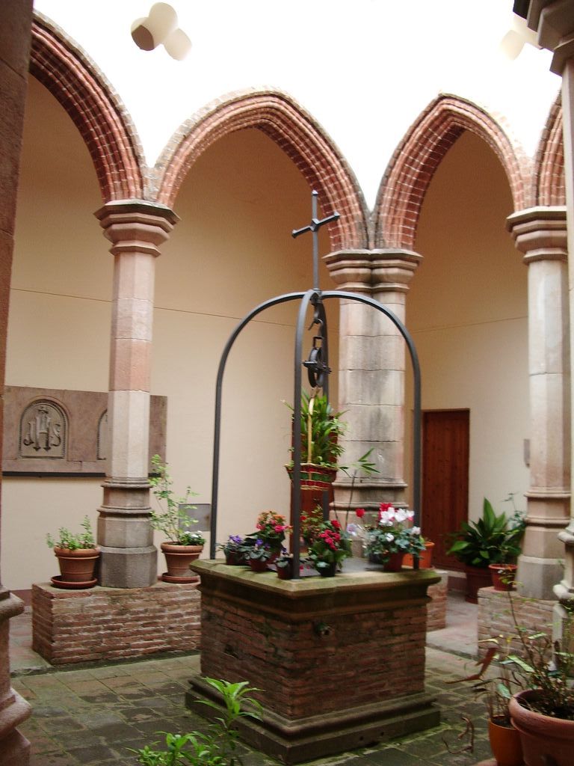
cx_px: 287
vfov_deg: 52.6
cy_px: 383
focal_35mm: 35
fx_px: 774
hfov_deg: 40.7
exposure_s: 1/80
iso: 100
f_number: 2.6
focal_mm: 5.8
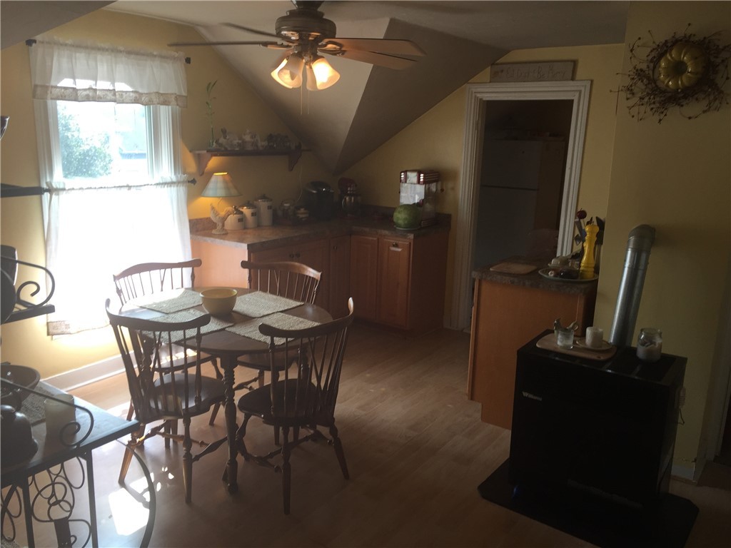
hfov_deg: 61.7
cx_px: 366
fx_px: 612
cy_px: 274
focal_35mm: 29
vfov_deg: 48.2
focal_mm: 4.15
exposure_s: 1/60
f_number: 2.2
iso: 32
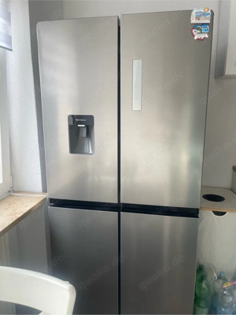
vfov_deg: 69.4
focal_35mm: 25
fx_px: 227
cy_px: 158
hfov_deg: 54.9
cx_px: 118
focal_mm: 5.1
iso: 32
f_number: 1.6
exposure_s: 1/129
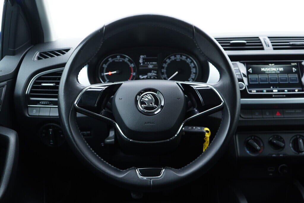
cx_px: 152
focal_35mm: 36
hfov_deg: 53.1
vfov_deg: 36.9
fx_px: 304
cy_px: 102
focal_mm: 24
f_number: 2.8
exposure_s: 1/40
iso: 250
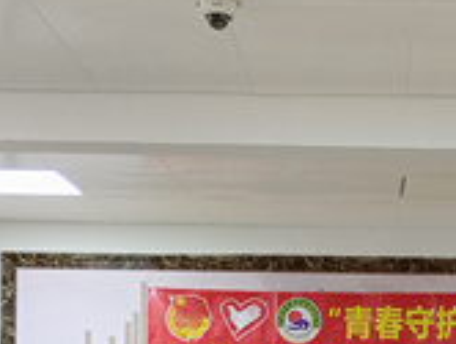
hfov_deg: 23.1
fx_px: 1095
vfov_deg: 17.1
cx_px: 379
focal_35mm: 83
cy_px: 405
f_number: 1.88
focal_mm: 5.59
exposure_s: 1/50
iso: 1570
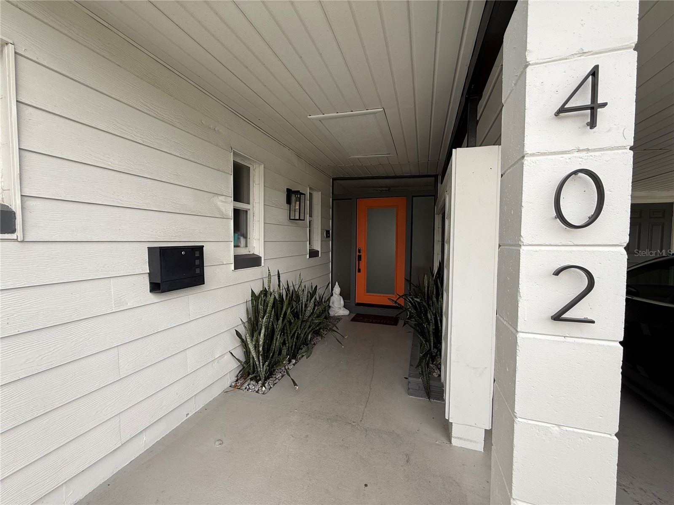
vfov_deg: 85.7
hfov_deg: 102.1
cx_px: 337
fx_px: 273
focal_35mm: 14
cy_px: 252
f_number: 2.2
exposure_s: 1/235
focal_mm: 2.22
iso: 50
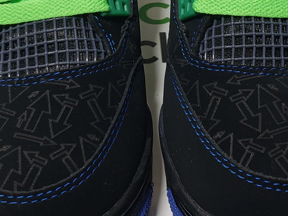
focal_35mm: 82
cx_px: 152
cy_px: -29
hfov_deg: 23.8
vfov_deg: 17.3
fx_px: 682
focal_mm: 4.3
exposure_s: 1/165
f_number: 2.4
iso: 50
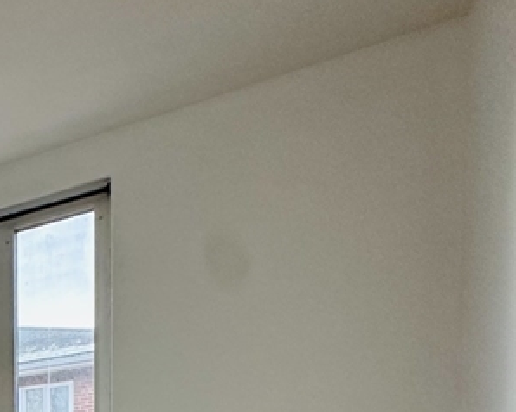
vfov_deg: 26.4
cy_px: 557
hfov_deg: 25.3
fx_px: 717
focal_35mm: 47
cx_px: -322
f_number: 2.2
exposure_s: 1/120
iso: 125
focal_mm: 2.22
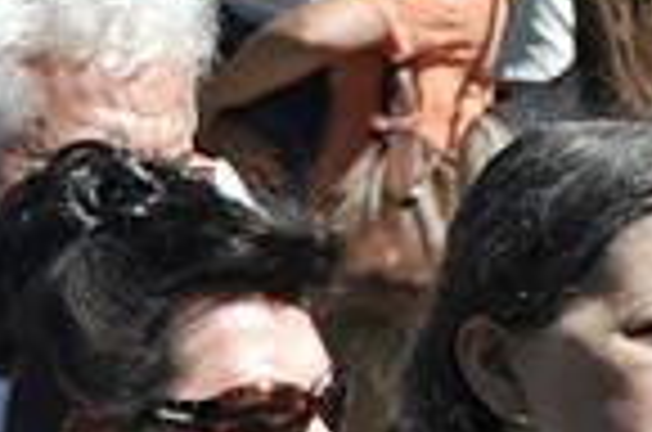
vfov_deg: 1.5
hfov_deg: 2.2
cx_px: -980
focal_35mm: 926
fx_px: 16733
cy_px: 556
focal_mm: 105
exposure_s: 1/1250
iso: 400
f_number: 9
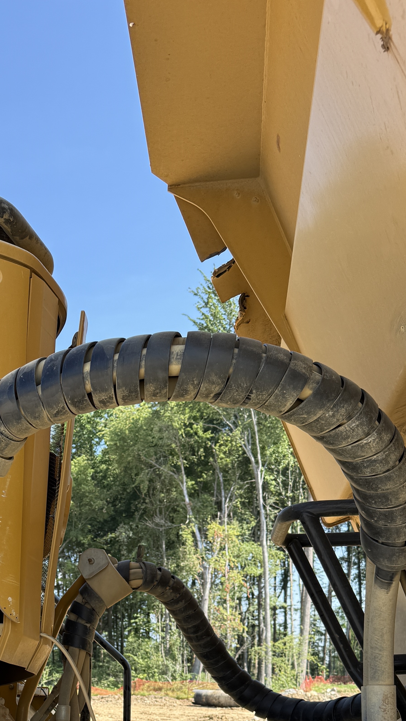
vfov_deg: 40.5
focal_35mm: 47
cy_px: 646
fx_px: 900
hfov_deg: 24.5
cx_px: 17
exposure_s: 1/1250
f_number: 1.78
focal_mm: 6.76
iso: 80
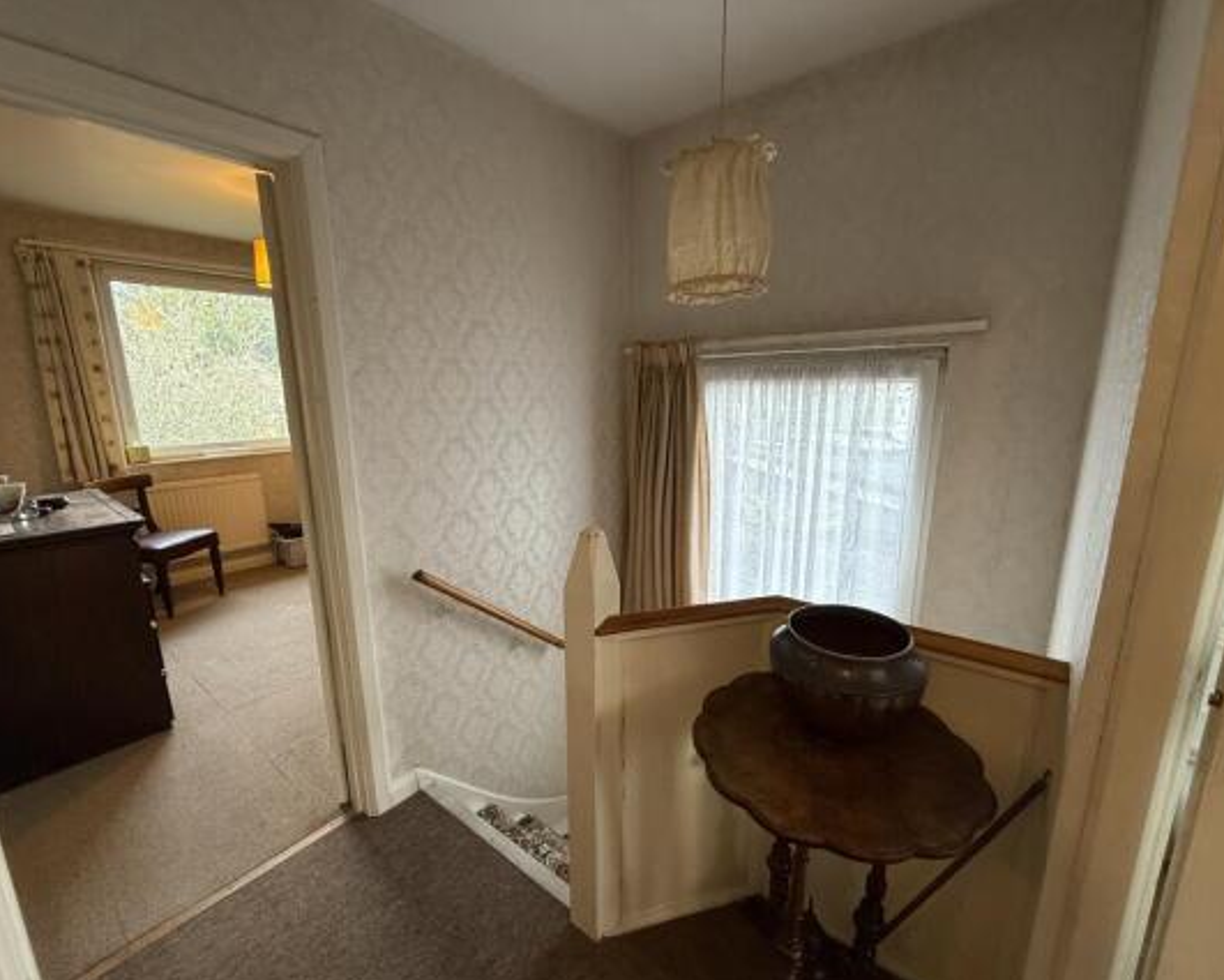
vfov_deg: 84.0
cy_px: 502
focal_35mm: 15
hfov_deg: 96.8
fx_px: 543
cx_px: 612
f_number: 2.2
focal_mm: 2.22
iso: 200
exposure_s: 1/100
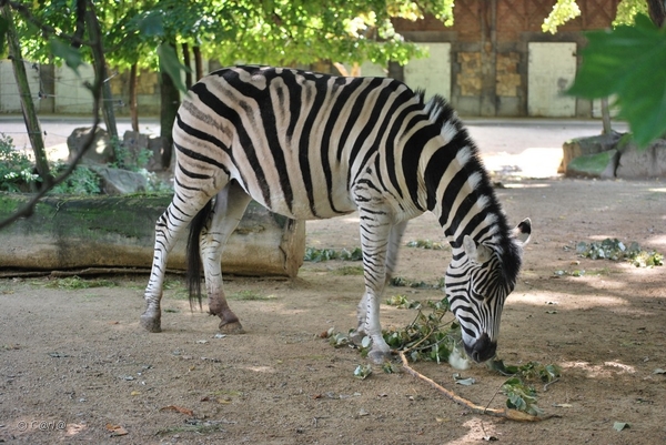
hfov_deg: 24.6
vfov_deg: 16.6
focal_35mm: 82
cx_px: 333
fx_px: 1527
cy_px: 222
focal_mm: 55
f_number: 4.5
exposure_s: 1/80
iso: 200
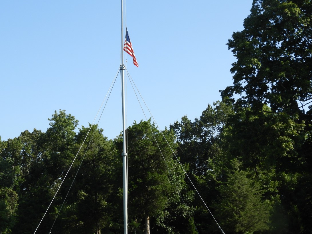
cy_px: 117
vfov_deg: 18.7
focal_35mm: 79
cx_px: 142
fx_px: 712
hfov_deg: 24.7
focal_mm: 10.7
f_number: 4.2
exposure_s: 1/500
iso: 100
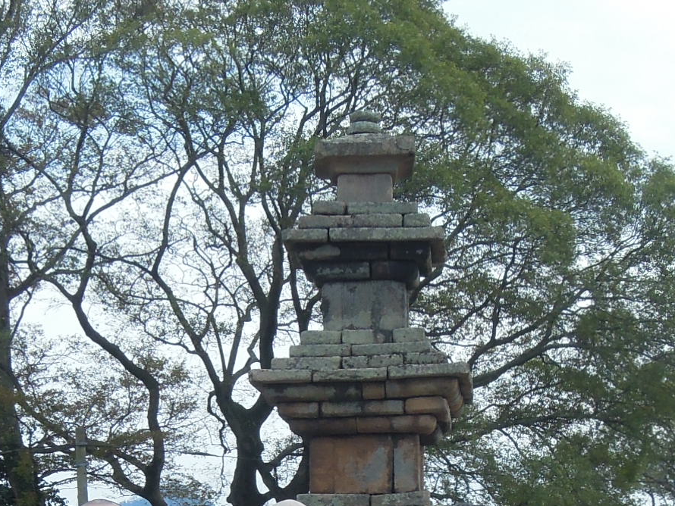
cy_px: 536
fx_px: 2555
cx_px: 233
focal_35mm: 131
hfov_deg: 15.0
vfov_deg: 11.2
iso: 160
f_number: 4
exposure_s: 1/640
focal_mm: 8.1
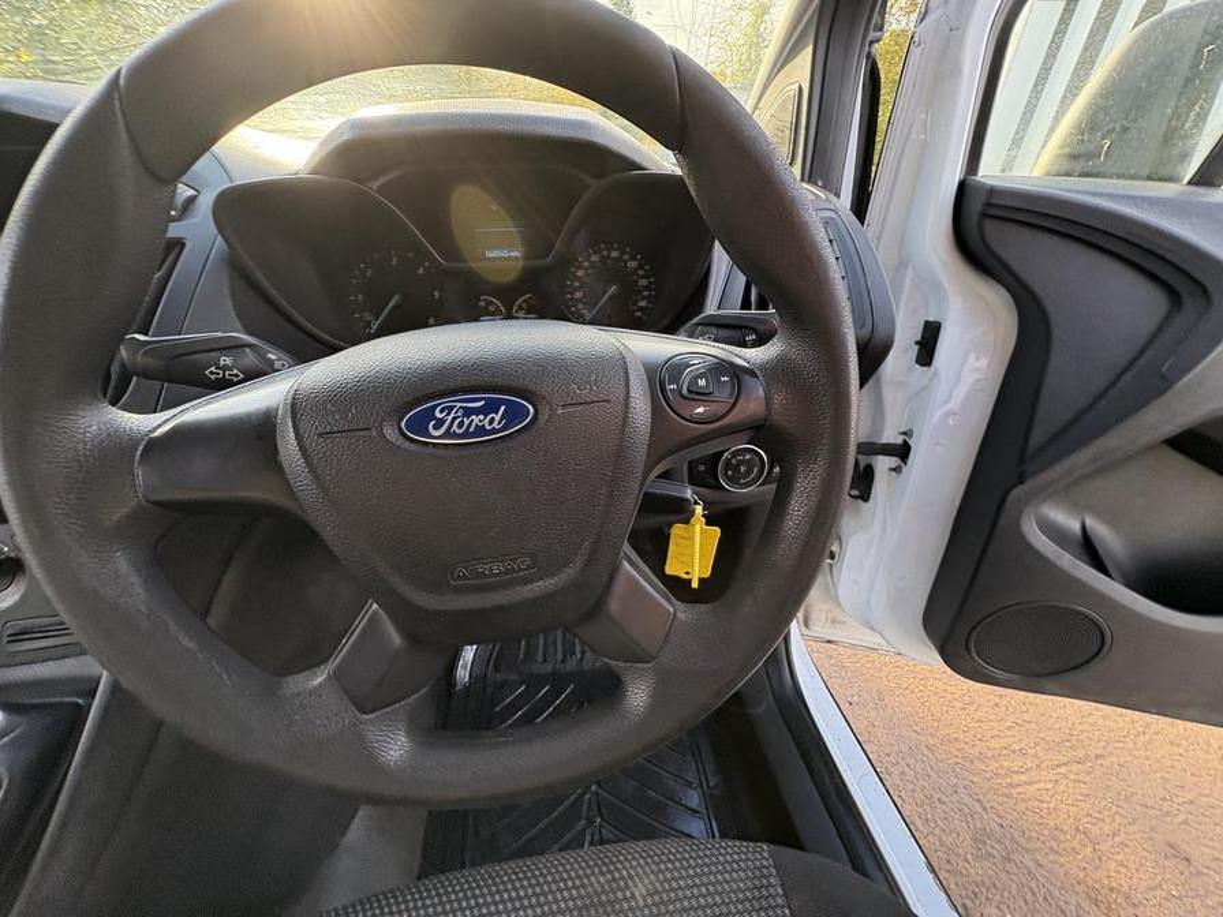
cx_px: 612
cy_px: 458
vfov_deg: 85.7
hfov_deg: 102.1
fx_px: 495
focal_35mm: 14
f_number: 2.2
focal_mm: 2.22
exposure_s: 1/99
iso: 200
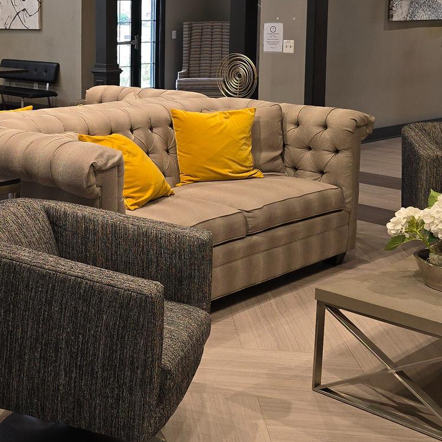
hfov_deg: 29.0
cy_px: 104
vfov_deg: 30.5
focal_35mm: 55
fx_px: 795
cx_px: -6
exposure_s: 1/60
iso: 100
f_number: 1.7
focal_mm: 6.3
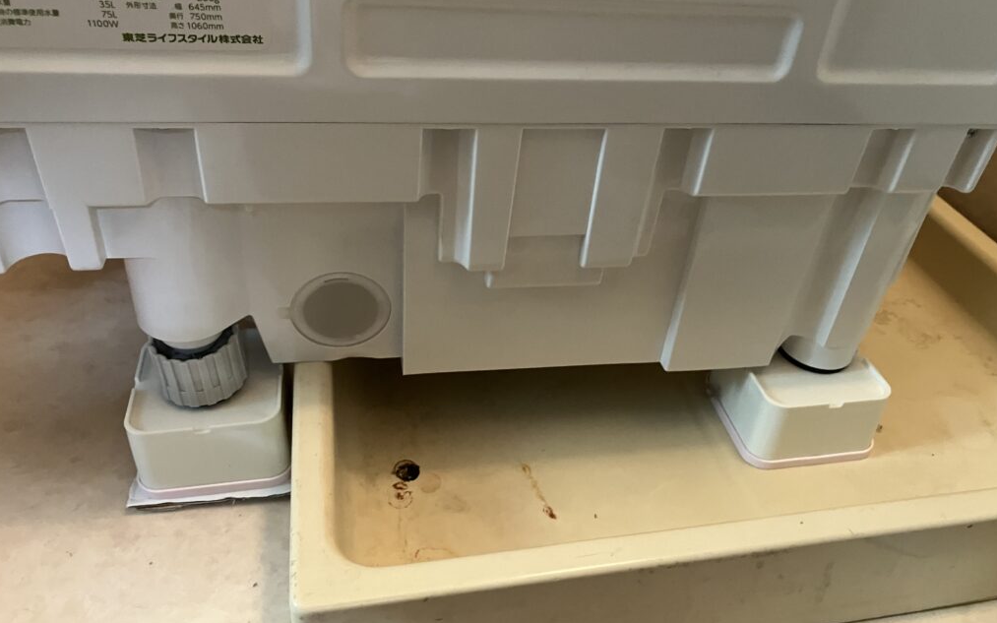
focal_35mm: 30
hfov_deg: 62.9
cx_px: 498
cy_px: 295
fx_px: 815
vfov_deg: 41.8
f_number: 1.8
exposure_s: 1/25
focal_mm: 3.99
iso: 320
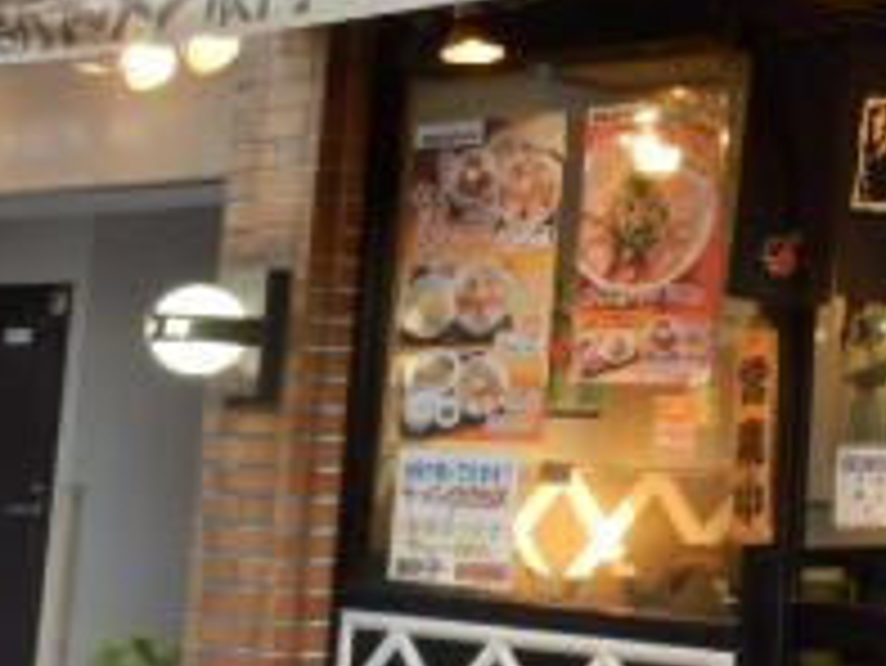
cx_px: 1210
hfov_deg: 22.0
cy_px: 207
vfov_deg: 18.8
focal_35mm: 78
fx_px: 1998
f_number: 3
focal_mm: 4.2
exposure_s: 1/30
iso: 80
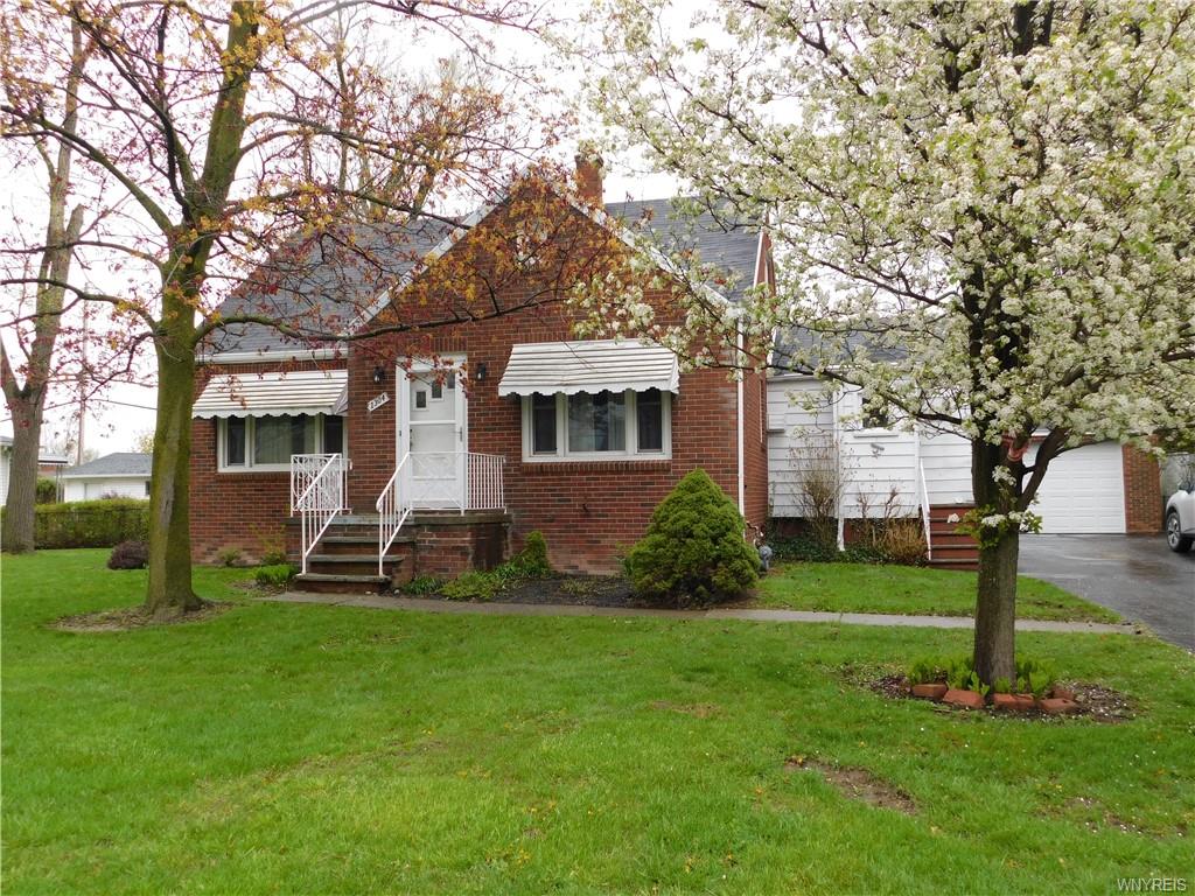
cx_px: 598
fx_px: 1036
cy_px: 448
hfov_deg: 60.0
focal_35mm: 30
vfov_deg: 46.8
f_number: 3.2
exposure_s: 1/250
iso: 125
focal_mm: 5.3
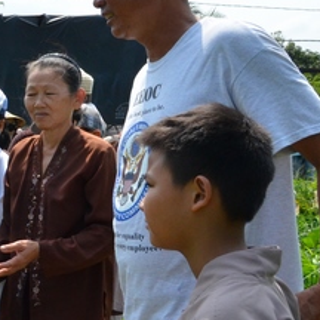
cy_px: 143
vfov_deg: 25.0
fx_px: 722
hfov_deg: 21.9
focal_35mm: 69
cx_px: -120
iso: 1600
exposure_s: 1/1000
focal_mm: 18
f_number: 16
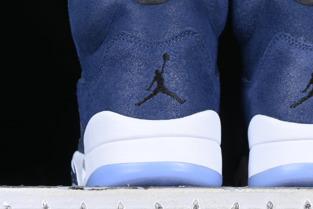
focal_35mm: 159
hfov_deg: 12.9
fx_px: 1382
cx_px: 237
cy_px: 50
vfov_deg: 8.6
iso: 160
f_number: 6.3
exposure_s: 1/60
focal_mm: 50
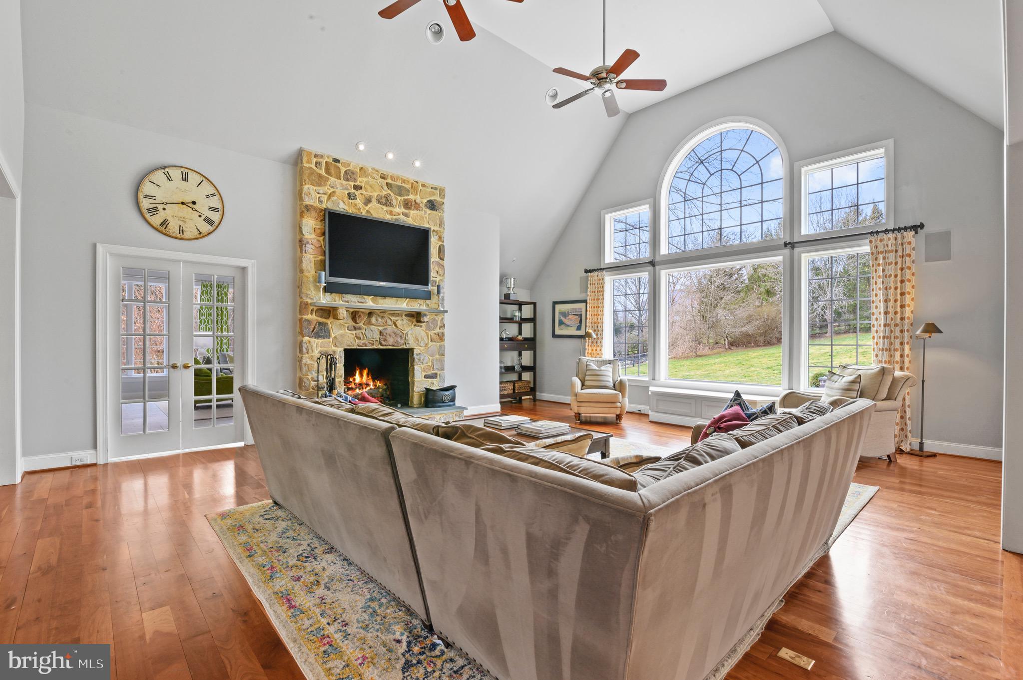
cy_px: 340
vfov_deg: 73.7
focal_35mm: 16
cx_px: 512
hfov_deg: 96.8
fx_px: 454
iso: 200
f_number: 11
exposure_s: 1/3
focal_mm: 16
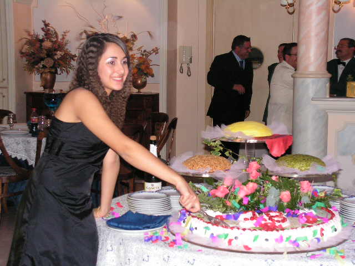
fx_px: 646
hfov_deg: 30.7
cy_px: 133
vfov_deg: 23.3
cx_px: 178
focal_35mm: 63
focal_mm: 10.6
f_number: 3.3
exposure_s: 1/80
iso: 200
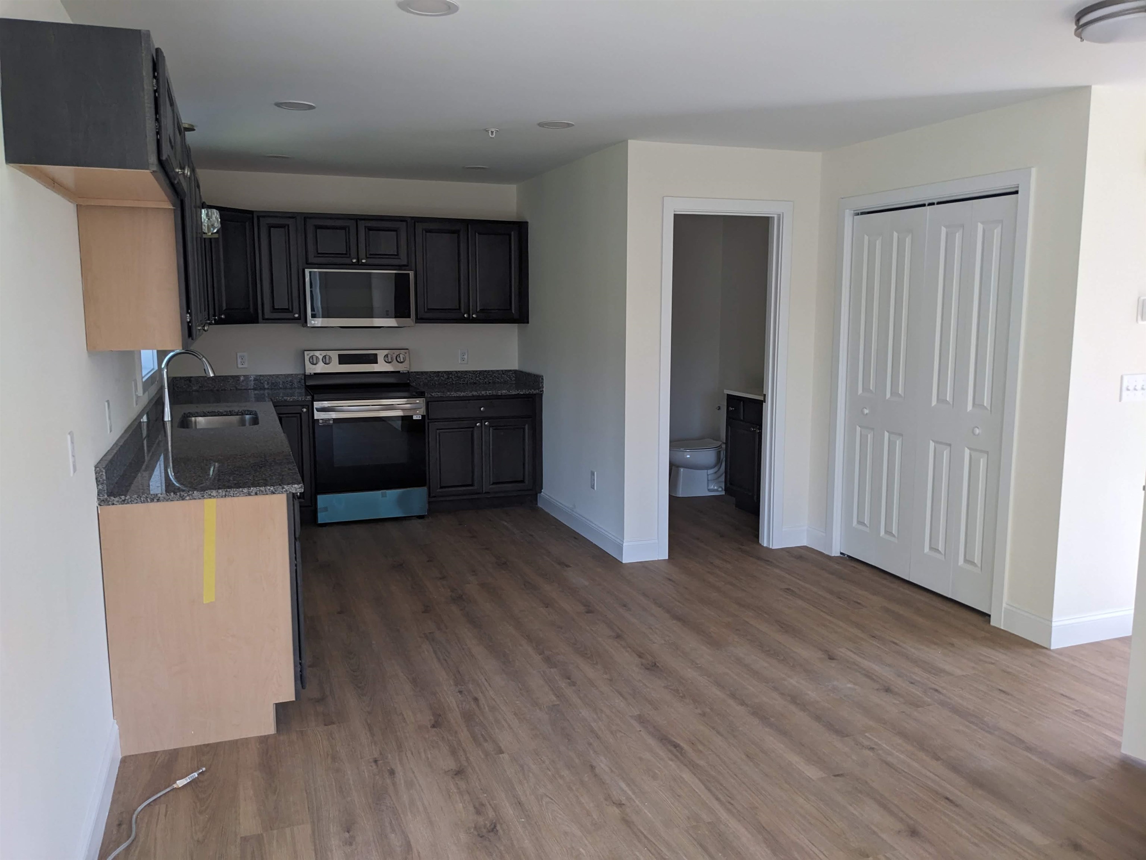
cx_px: 573
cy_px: 430
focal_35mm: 27
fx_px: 894
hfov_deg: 65.3
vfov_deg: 51.4
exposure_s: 1/120
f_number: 1.73
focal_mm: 4.38
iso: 112
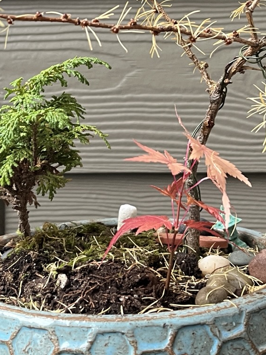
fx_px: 707
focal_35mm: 69
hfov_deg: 21.3
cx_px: 117
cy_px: 75
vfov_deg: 27.6
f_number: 1.6
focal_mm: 5.1
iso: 250
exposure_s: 1/60
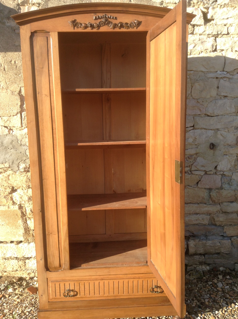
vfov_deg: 55.4
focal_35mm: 33
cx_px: 119
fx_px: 303
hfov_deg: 42.8
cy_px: 160
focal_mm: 3.3
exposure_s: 1/325
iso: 25
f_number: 2.4
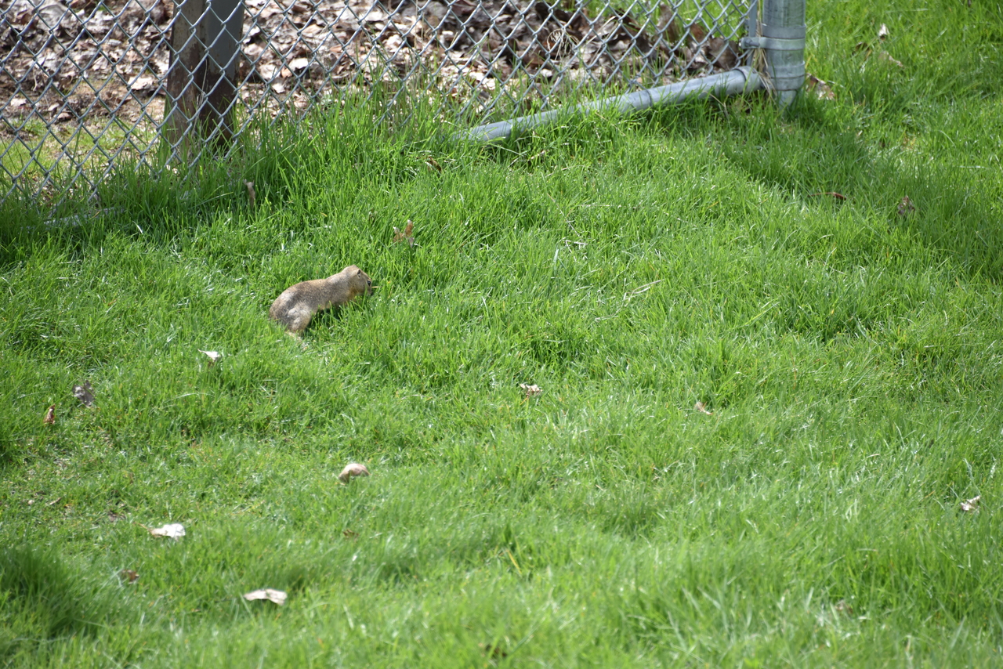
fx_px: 8360
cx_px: 502
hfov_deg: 6.9
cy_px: 334
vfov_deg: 4.6
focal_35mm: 300
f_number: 5.6
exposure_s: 1/640
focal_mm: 300
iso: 280
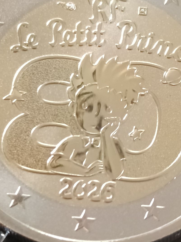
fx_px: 314
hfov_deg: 32.2
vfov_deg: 42.1
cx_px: 97
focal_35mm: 45
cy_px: 117
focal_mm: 5.31
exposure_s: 1/50
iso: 635
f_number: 1.7
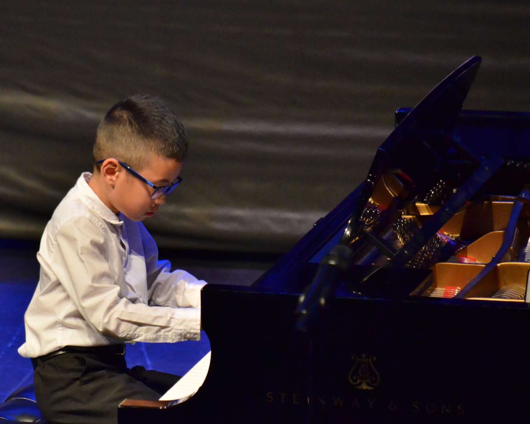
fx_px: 8816
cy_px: 224
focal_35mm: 562
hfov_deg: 3.4
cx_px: 141
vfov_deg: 2.8
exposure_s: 1/160
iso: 2500
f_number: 5.6
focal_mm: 260
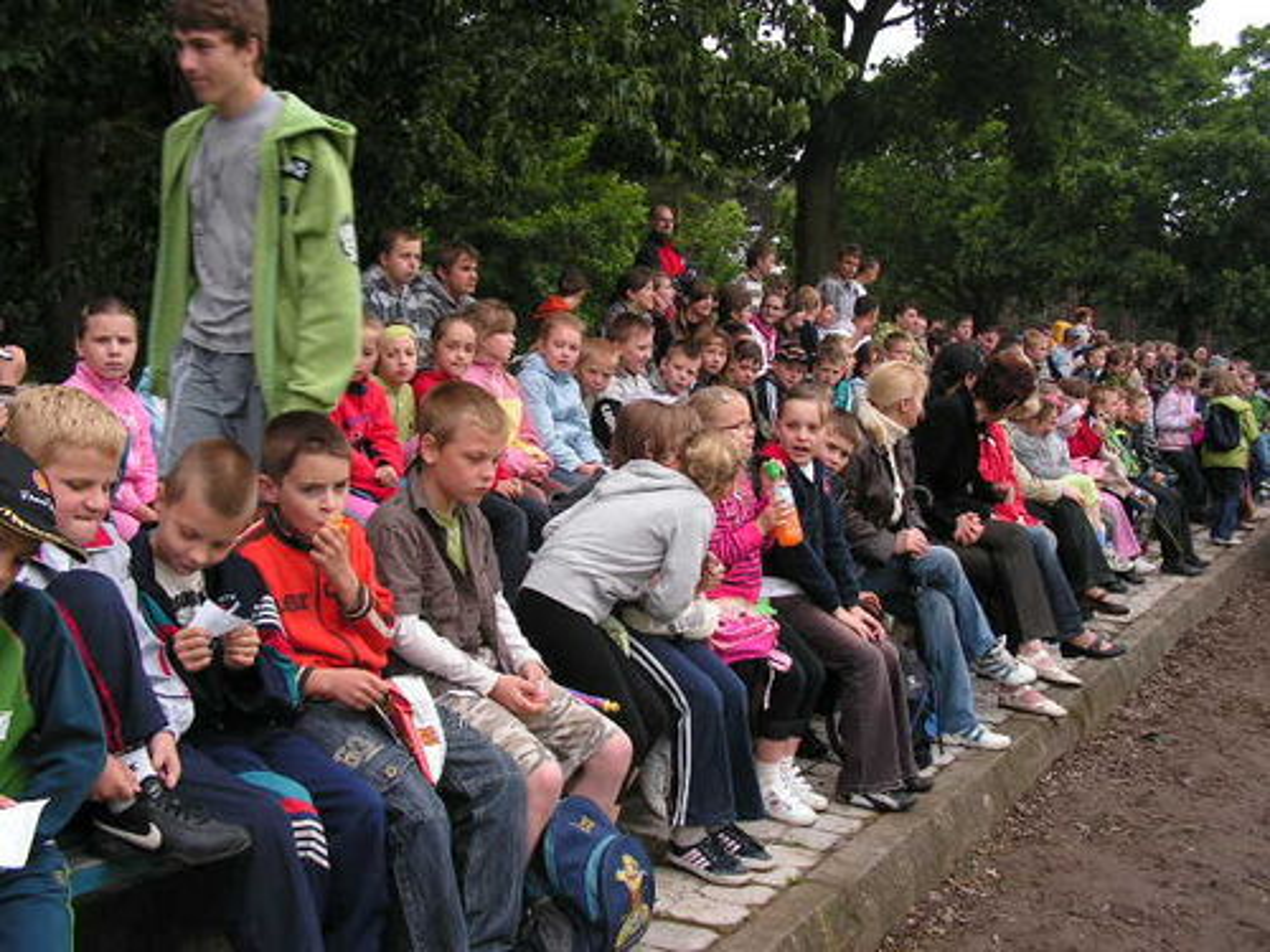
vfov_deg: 32.2
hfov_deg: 42.1
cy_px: 476
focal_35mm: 45
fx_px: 1651
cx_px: 635
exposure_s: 1/100
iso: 64
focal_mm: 7.6
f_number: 3.2
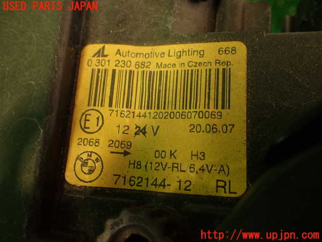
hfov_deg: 56.8
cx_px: 161
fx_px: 298
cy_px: 121
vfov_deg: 44.2
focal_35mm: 32
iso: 200
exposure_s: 1/30
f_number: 2.4
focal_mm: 5.79
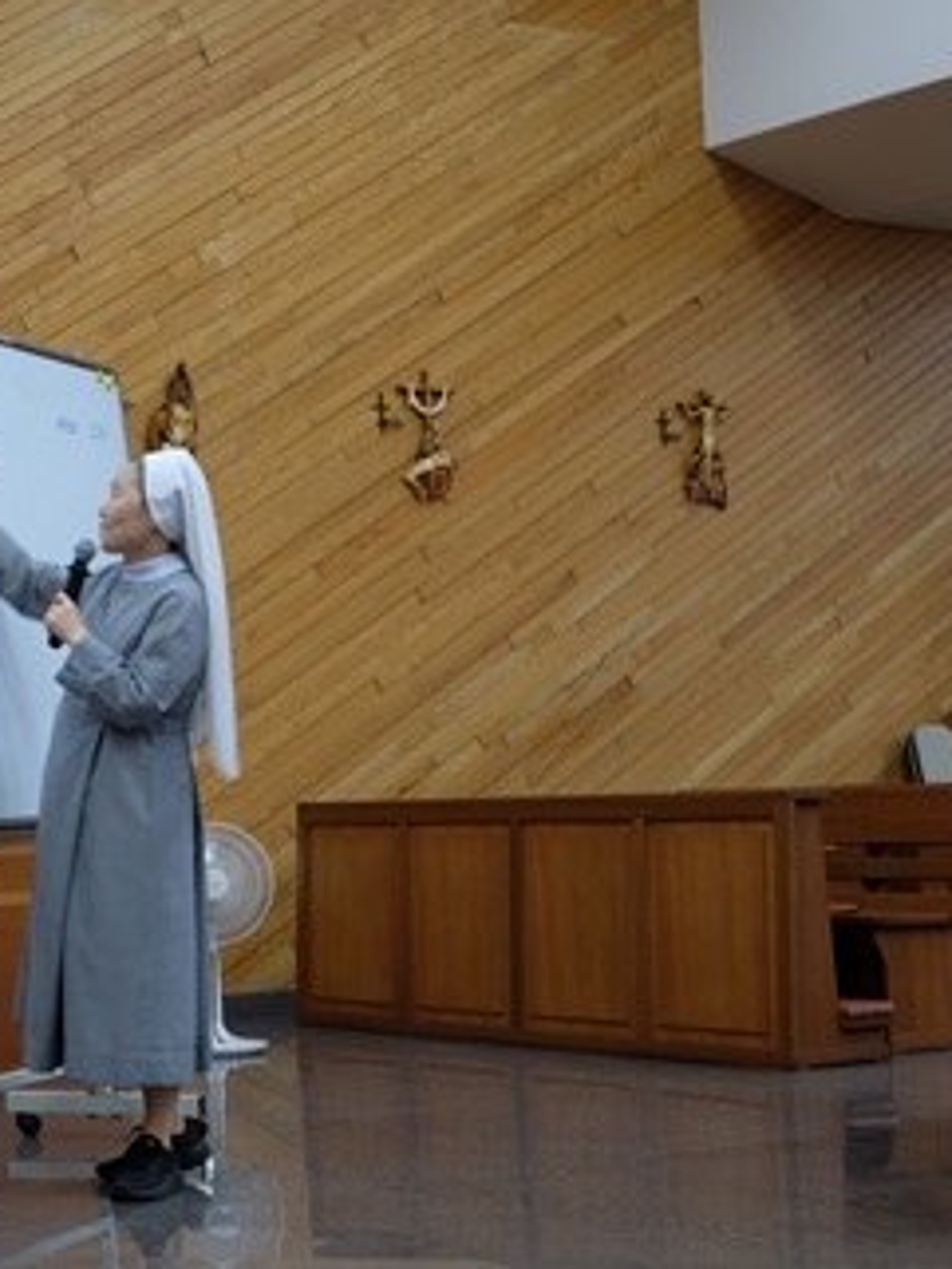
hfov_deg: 18.4
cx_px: 85
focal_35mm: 79
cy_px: 629
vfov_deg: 24.7
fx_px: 2895
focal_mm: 35.8
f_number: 11
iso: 200
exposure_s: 1/2
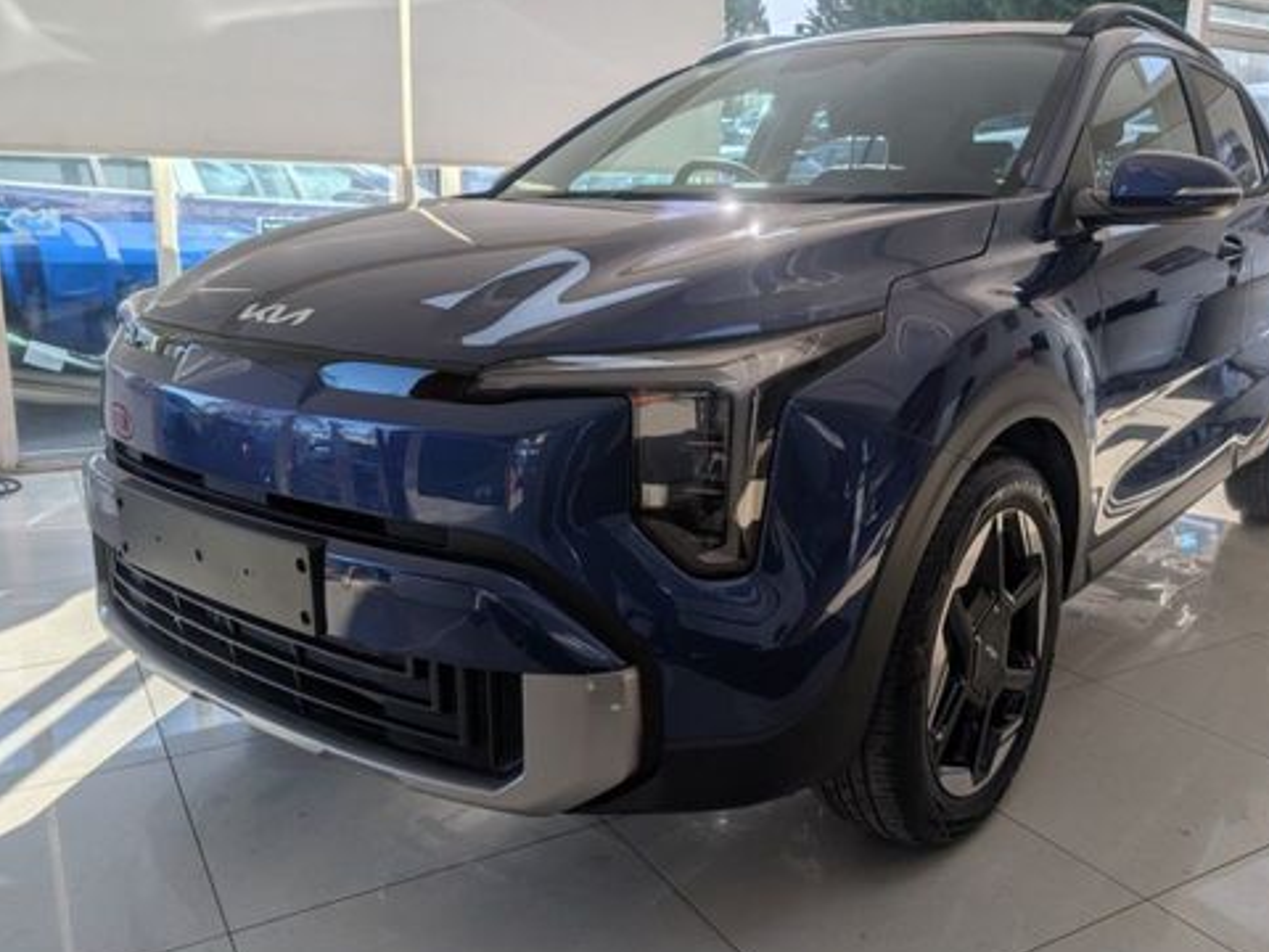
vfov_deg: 46.8
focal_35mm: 30
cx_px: 664
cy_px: 442
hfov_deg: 59.9
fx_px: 1100
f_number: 1.68
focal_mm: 6.9
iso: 19
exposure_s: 1/2268
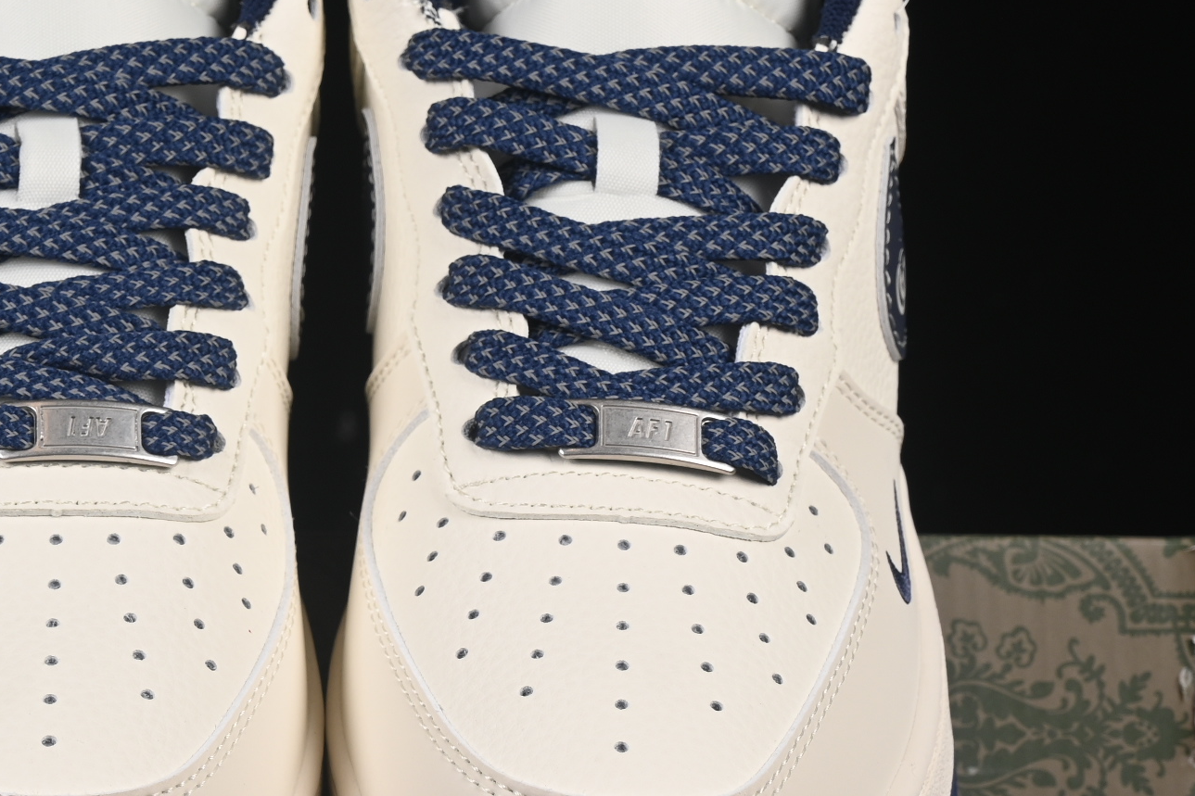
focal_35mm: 162
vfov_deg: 8.5
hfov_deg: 12.6
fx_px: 5376
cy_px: 544
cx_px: 299
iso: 160
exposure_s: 1/80
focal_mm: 50
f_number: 8
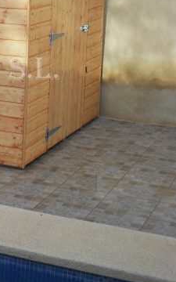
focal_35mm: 95
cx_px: -120
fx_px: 729
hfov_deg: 12.8
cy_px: 64
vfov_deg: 21.6
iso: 100
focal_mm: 7.5
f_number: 3.6
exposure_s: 1/350
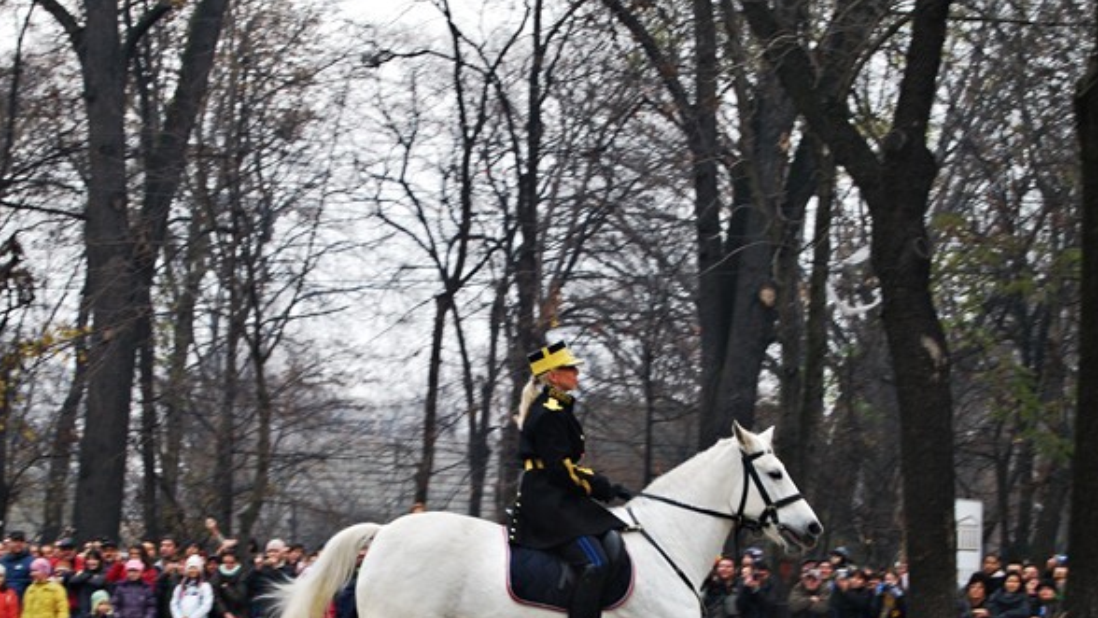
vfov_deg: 10.3
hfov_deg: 18.2
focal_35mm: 118
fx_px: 3428
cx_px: 476
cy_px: 409
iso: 400
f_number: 5.6
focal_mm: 55
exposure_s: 1/80
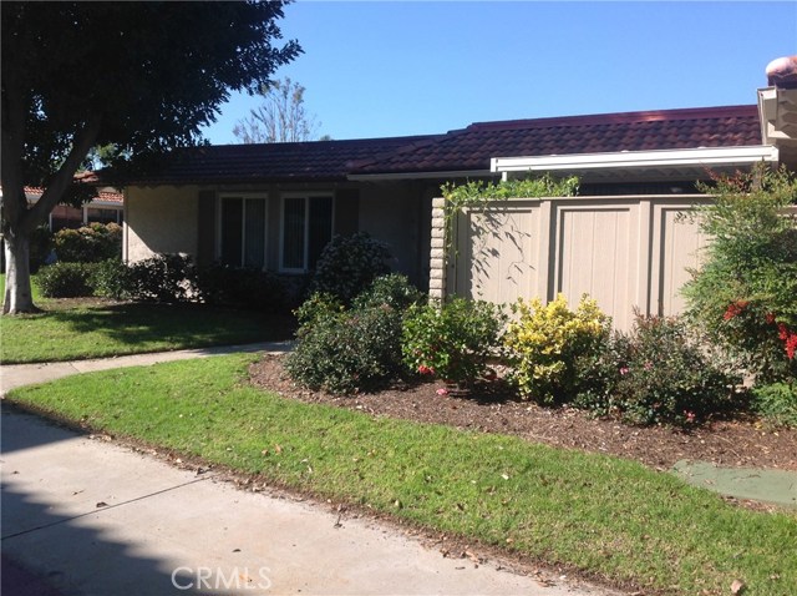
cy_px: 298
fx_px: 805
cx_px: 398
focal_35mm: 35
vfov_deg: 40.6
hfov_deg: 52.7
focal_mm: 4.28
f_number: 2.4
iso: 50
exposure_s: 1/1043
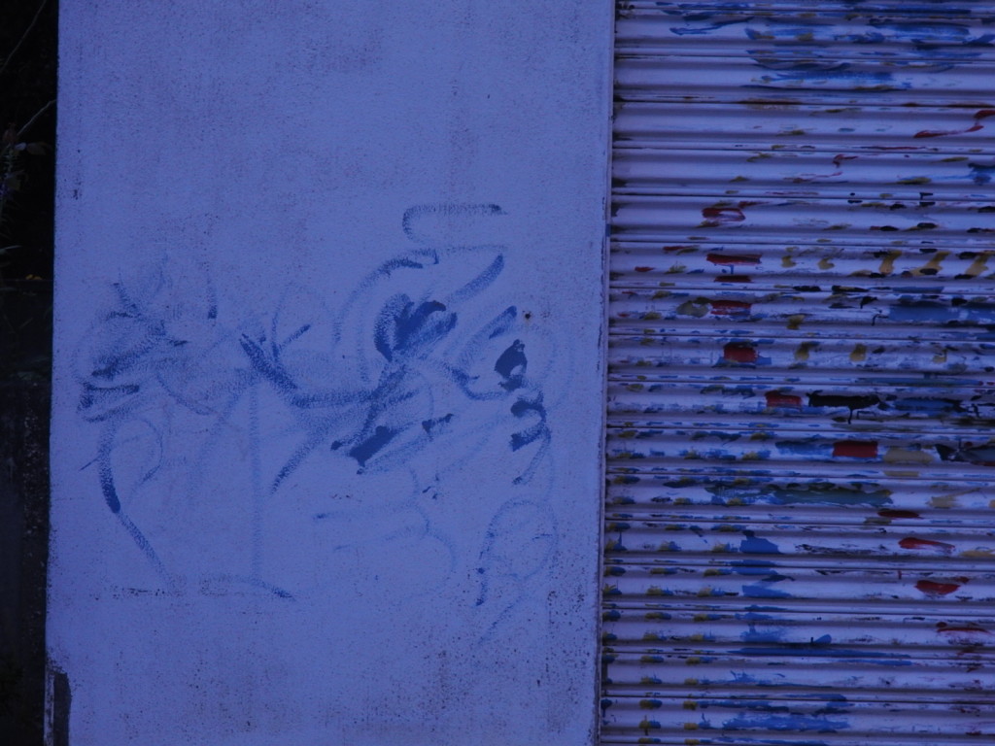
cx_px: 498
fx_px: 5174
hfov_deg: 11.0
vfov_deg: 8.2
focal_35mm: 180
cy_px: 373
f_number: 5.3
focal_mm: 32.2
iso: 125
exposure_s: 1/60
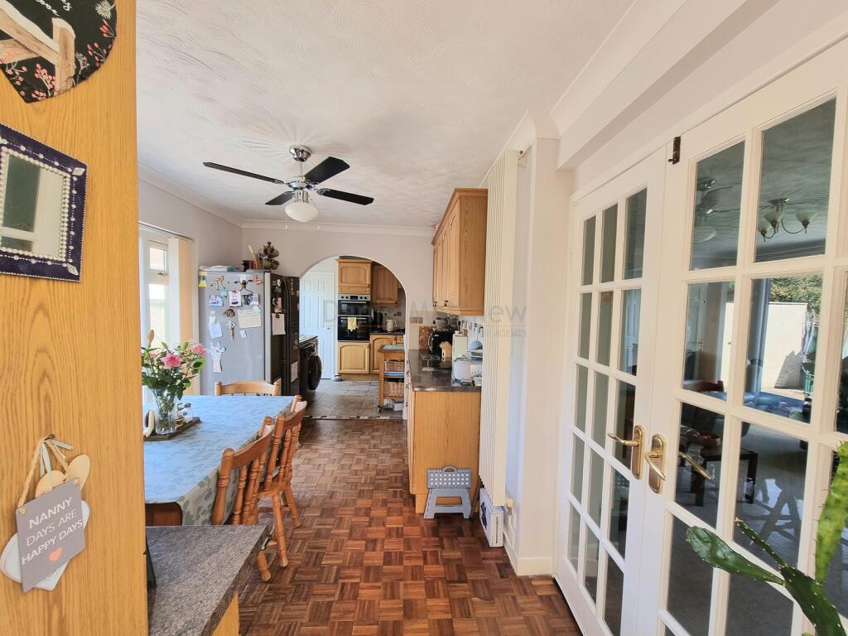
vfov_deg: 89.9
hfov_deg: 106.2
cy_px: 318
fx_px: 318
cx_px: 424
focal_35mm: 13
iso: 50
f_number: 2.2
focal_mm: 2.2
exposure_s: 1/50
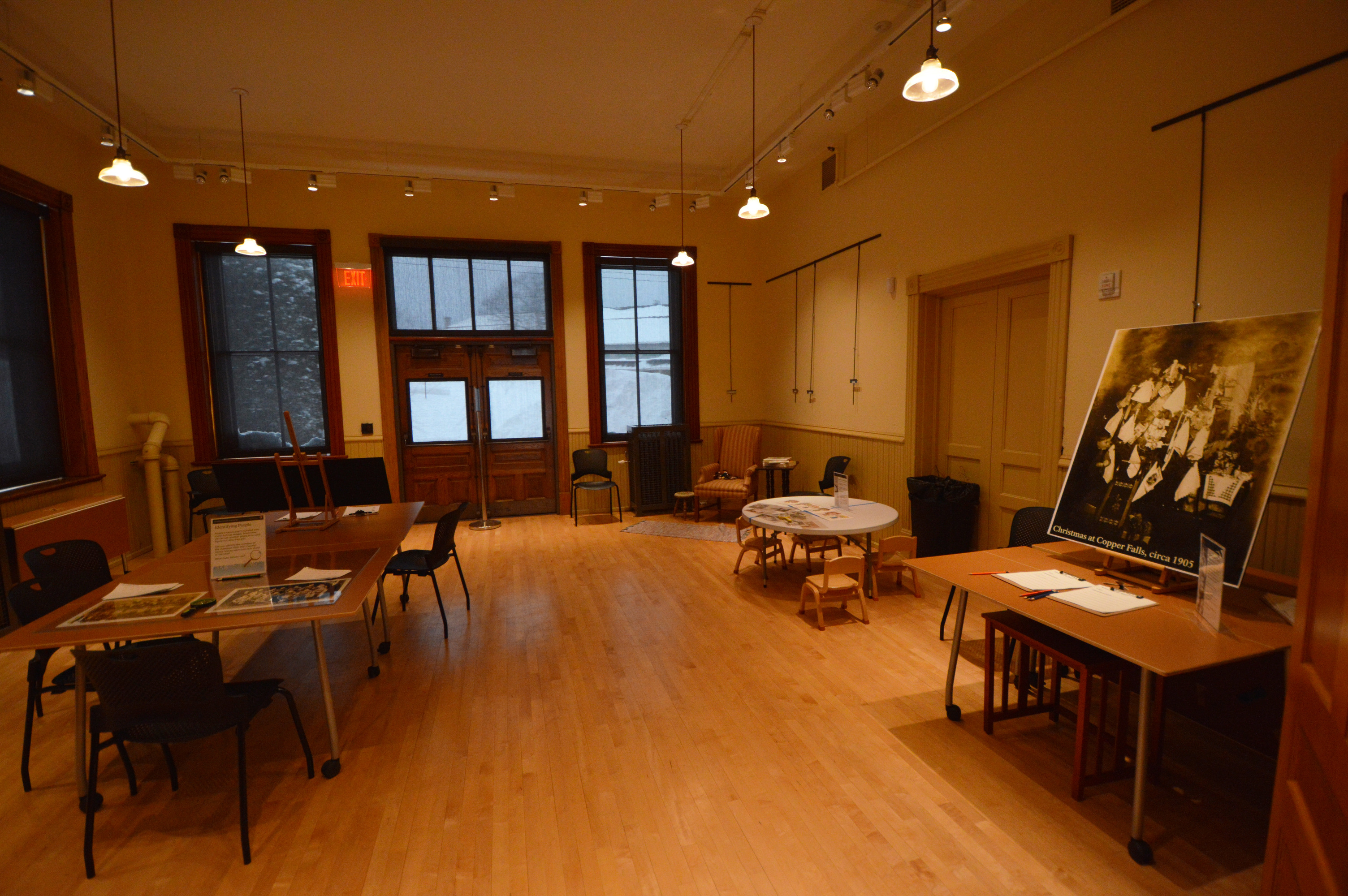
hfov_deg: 100.4
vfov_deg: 77.2
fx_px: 561
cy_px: 448
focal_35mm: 15
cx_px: 674
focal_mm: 10
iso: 800
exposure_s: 1/250
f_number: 3.5
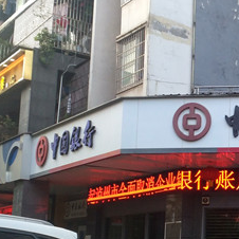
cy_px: 167
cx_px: 324
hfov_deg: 19.9
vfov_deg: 21.8
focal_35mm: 79
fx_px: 617
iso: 116
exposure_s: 1/100
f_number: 2.2
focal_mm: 4.73
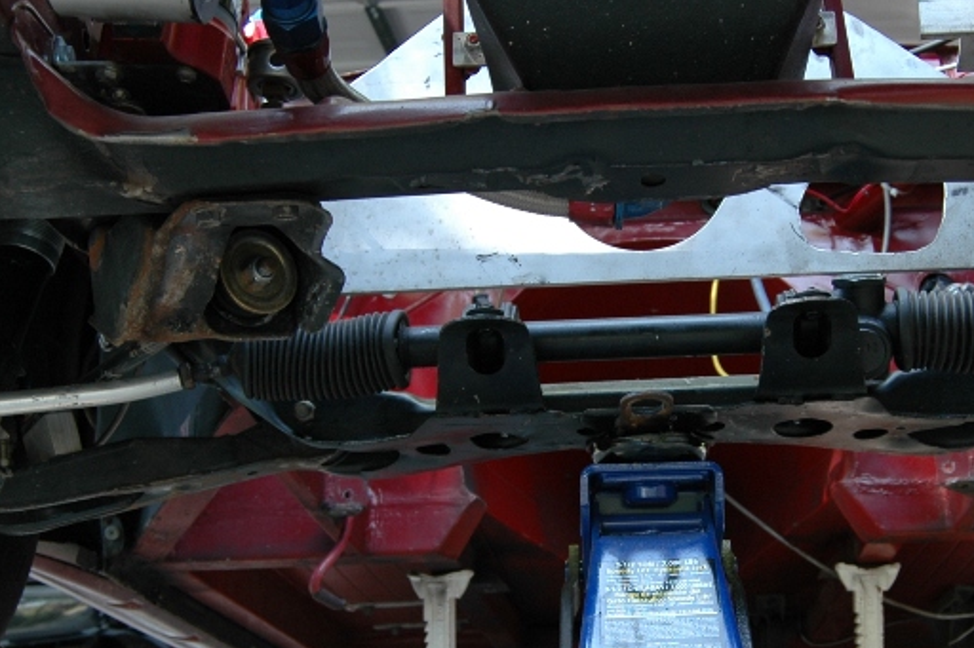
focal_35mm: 54
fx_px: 1460
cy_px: 419
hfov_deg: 36.6
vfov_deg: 24.9
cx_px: 618
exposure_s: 1/60
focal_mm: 18
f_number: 4
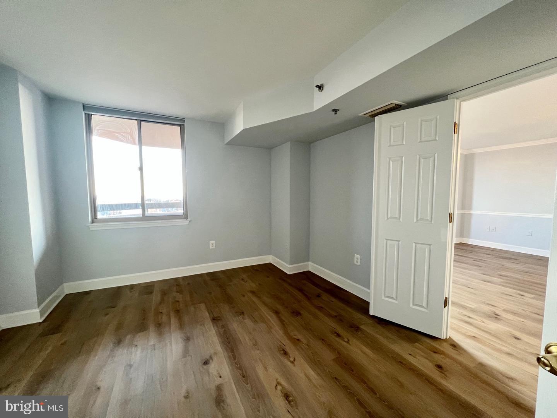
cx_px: 278
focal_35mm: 13
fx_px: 209
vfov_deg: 89.9
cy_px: 209
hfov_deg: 106.2
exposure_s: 1/60
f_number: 1.8
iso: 200
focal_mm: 1.57
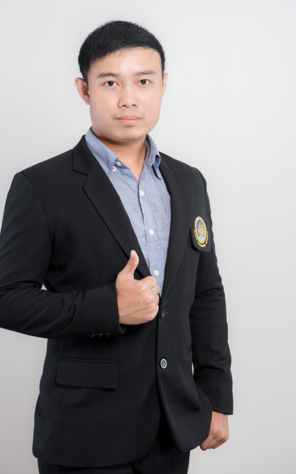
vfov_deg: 26.1
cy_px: 215
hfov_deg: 16.5
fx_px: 1020
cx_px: 122
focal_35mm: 79
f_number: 7.1
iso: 100
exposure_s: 1/80
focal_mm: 70
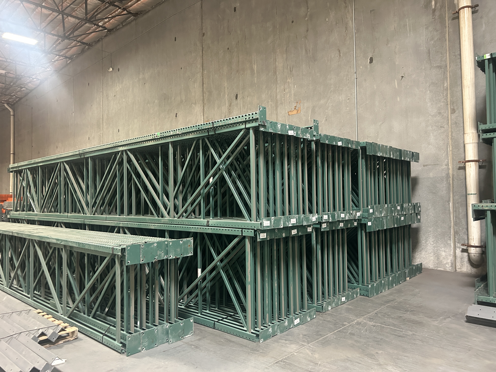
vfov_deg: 53.1
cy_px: 186
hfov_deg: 67.3
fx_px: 373
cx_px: 248
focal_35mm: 26
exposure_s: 1/60
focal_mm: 5.7
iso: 500
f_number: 1.5
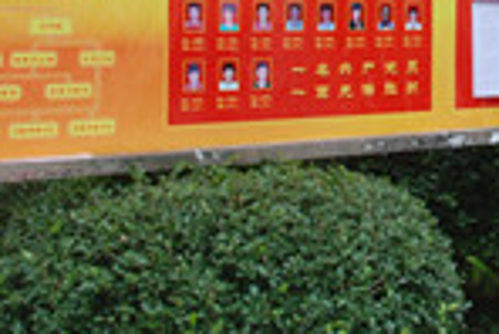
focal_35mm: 91
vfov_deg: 14.5
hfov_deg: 21.2
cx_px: 553
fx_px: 1263
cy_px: -81
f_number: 5.6
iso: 200
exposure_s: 1/125
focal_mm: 18
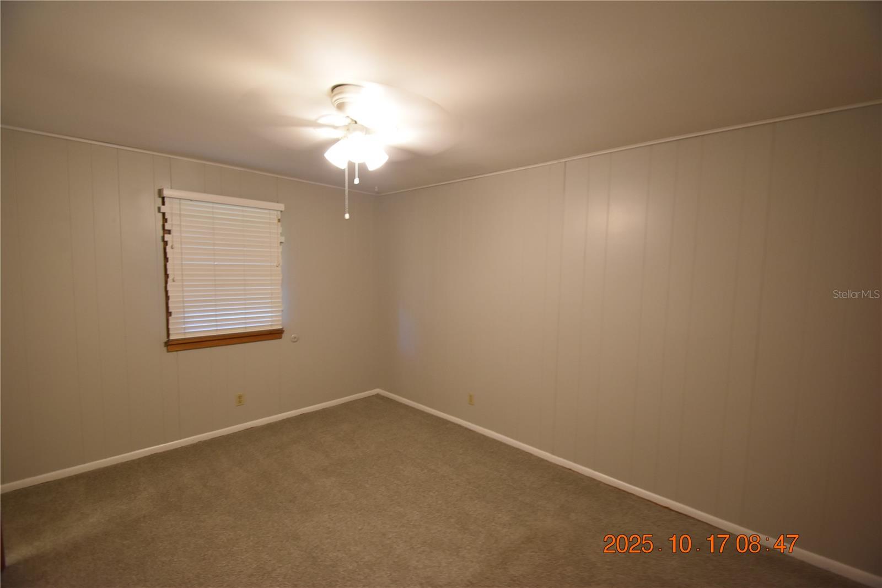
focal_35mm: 15
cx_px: 441
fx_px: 367
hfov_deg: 100.4
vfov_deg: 77.3
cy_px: 294
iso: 800
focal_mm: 10
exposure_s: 1/20
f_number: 3.5
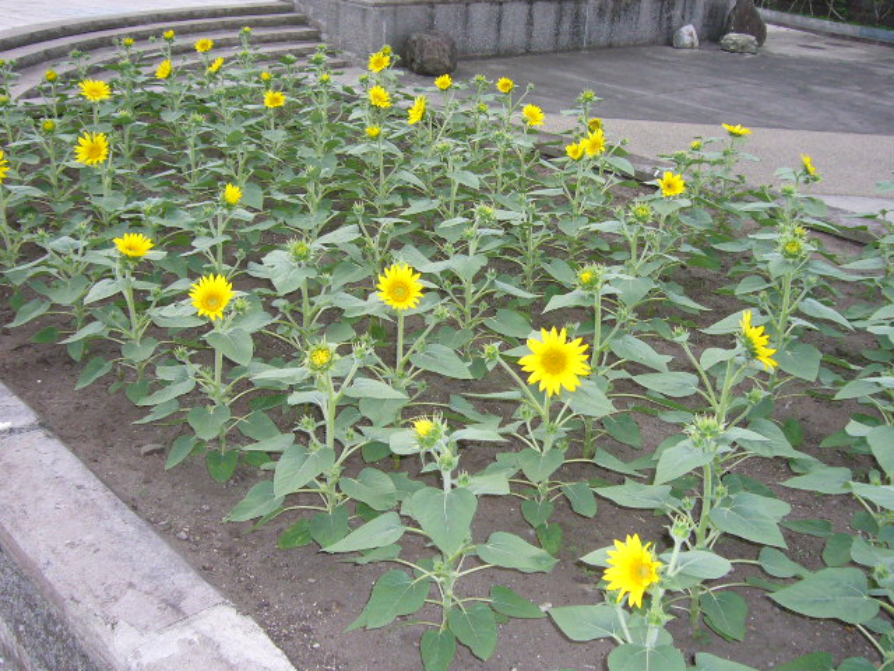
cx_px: 447
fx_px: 1033
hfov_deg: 46.8
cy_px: 336
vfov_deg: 36.0
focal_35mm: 40
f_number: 2.8
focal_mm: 4.7
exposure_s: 1/320
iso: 80
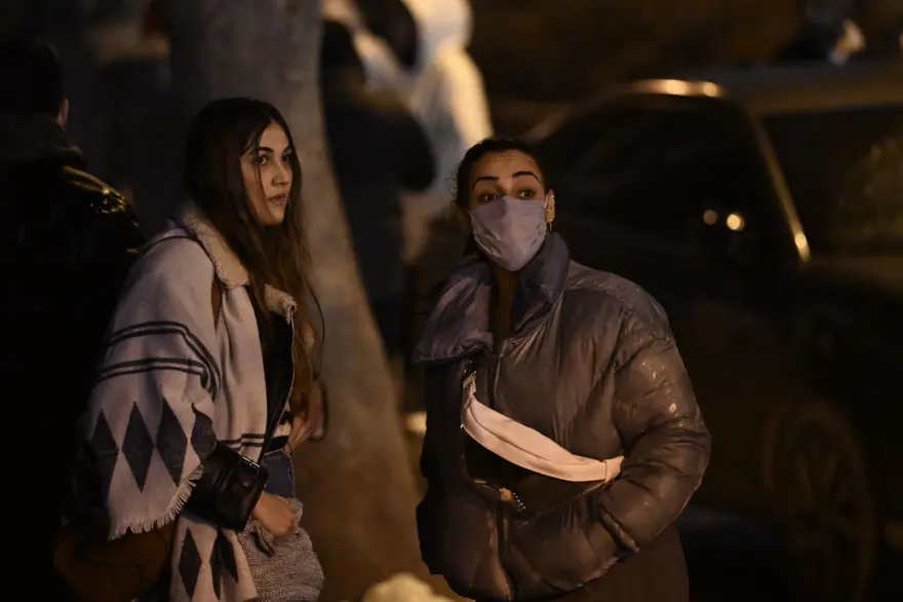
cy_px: 301
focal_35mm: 300
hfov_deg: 6.9
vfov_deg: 4.6
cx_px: 452
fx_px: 7522
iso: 5000
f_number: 2.8
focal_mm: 200
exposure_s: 1/60
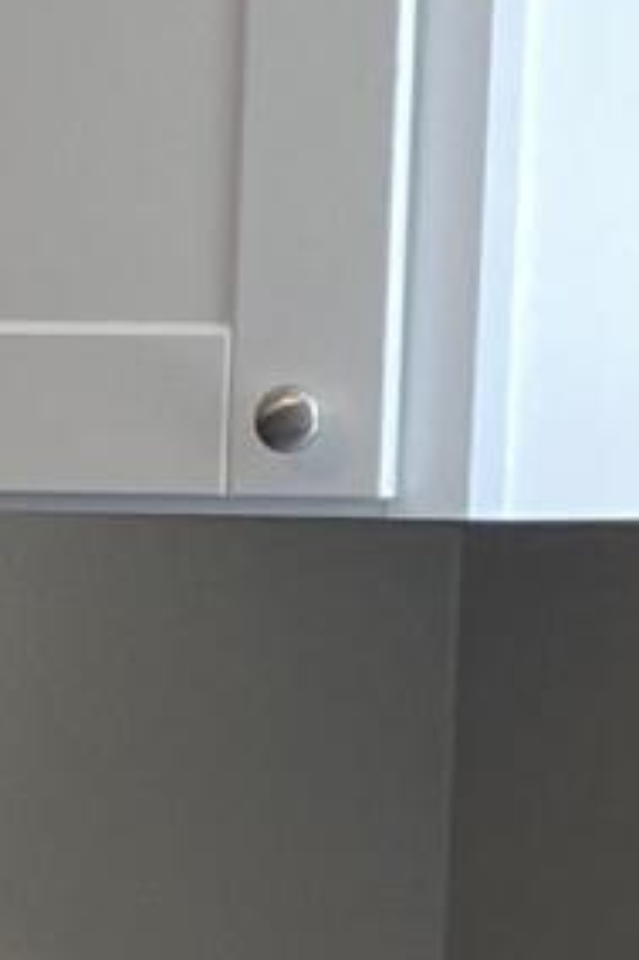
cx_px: -1014
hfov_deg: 4.7
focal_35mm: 286
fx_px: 7623
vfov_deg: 7.0
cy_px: 1653
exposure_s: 1/120
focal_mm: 4.25
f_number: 1.8
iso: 64
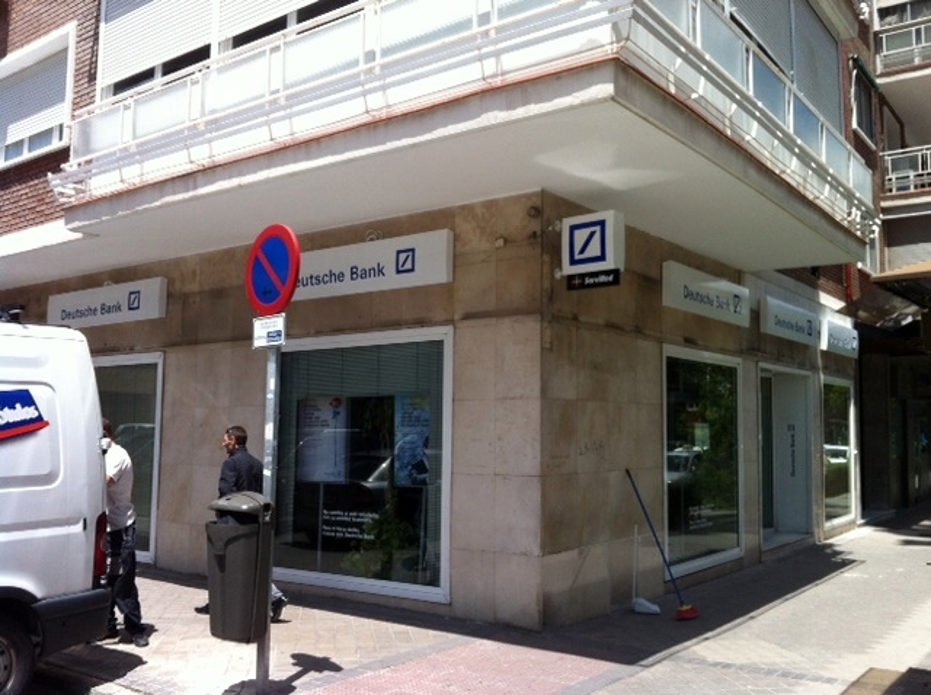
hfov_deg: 52.7
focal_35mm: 35
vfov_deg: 40.6
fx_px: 940
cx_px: 466
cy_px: 348
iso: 80
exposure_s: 1/887
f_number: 2.8
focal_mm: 3.85
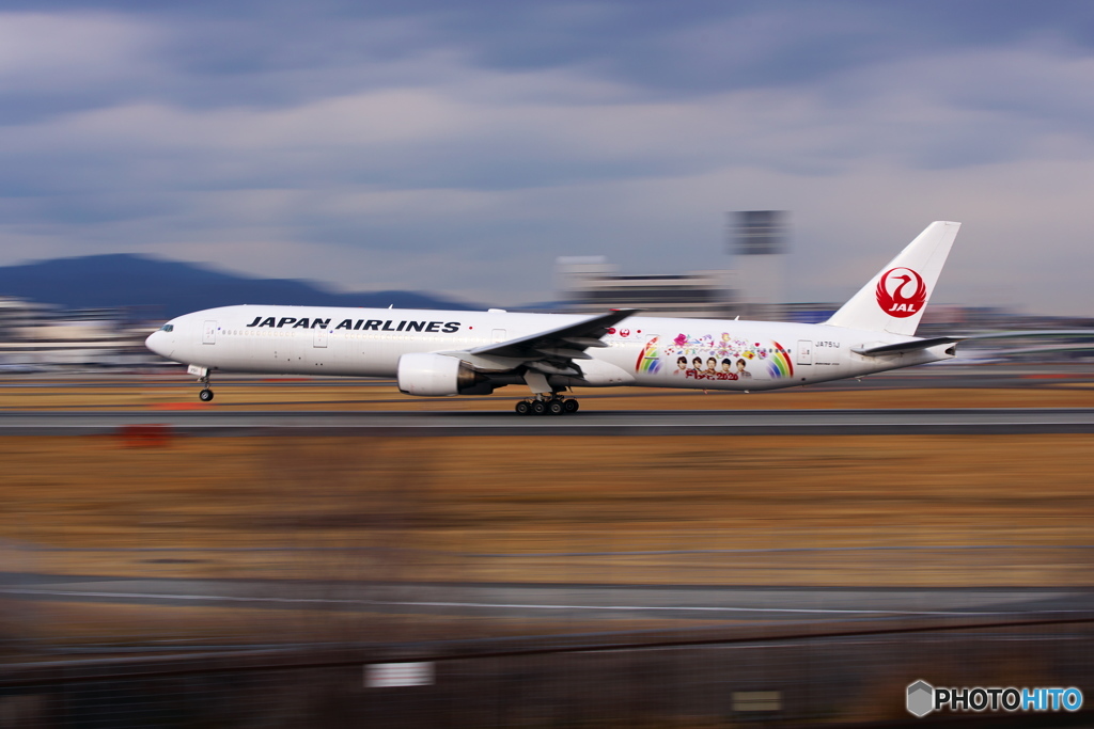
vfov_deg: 19.5
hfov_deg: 28.8
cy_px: 364
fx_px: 2127
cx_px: 547
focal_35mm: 70
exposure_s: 1/20
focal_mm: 70
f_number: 8
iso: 200
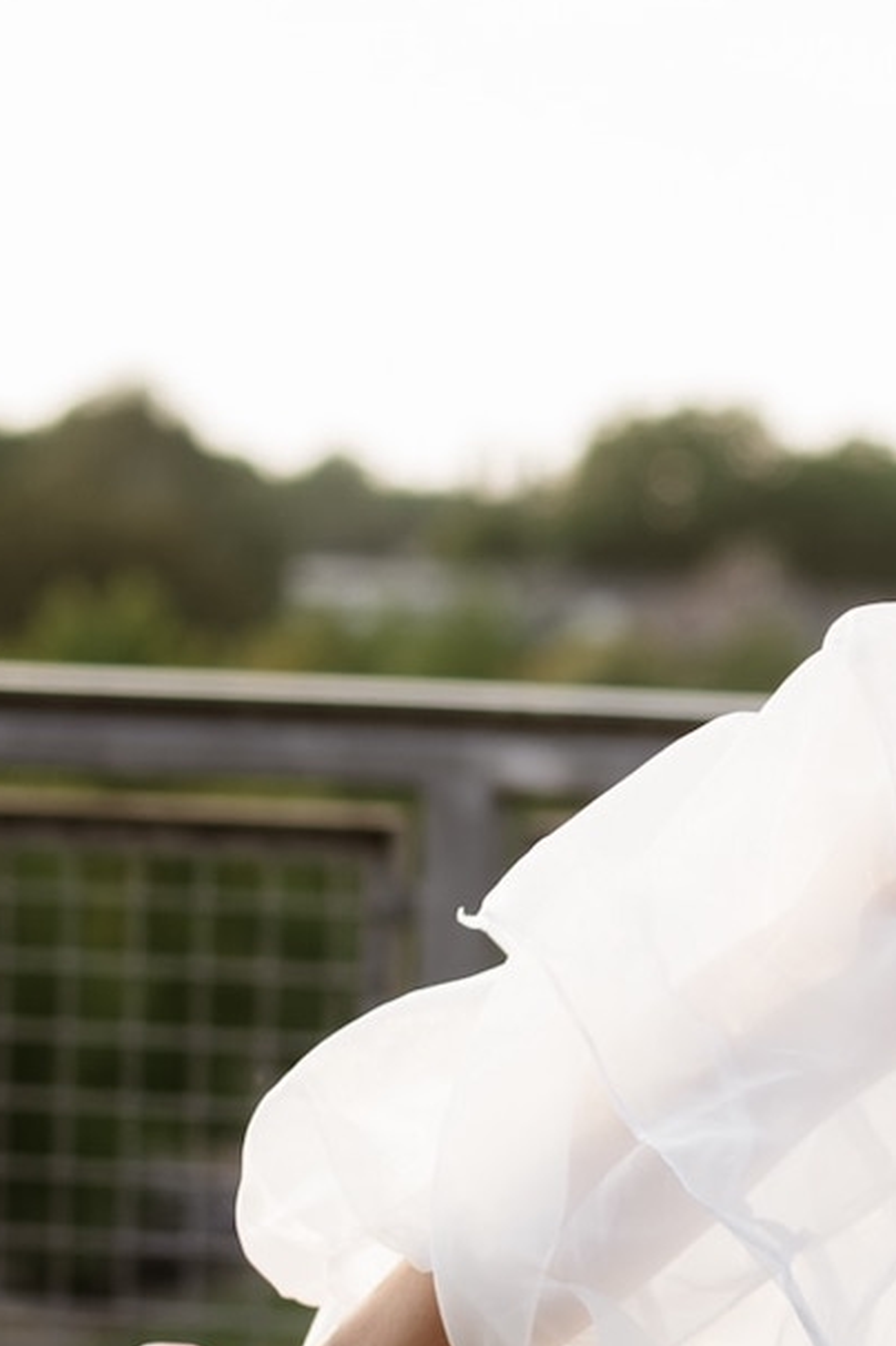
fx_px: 4858
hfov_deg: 10.4
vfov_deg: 15.8
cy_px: 746
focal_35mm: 130
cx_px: 994
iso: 100
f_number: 1.8
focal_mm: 35
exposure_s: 1/640
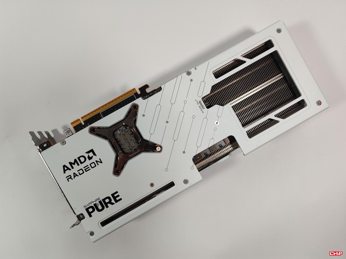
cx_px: 173
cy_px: 130
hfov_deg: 69.4
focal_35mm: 25
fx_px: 250
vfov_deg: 54.9
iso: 54
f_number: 1.85
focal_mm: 6.78
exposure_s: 1/100
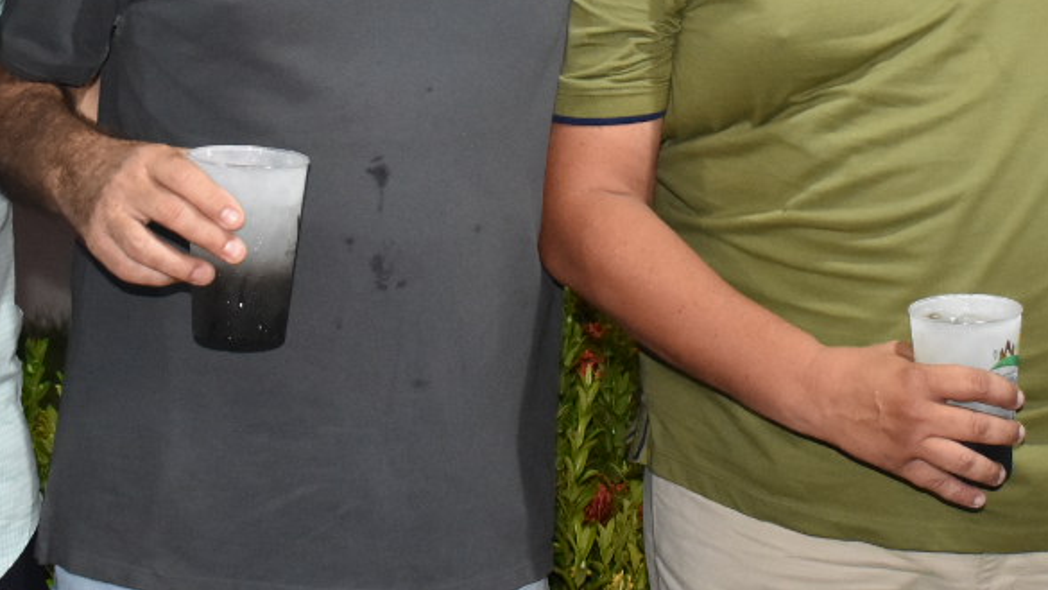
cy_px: -18
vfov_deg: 13.7
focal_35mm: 87
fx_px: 2418
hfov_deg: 24.5
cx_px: 561
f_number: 3.5
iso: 1250
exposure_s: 1/100
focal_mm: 20
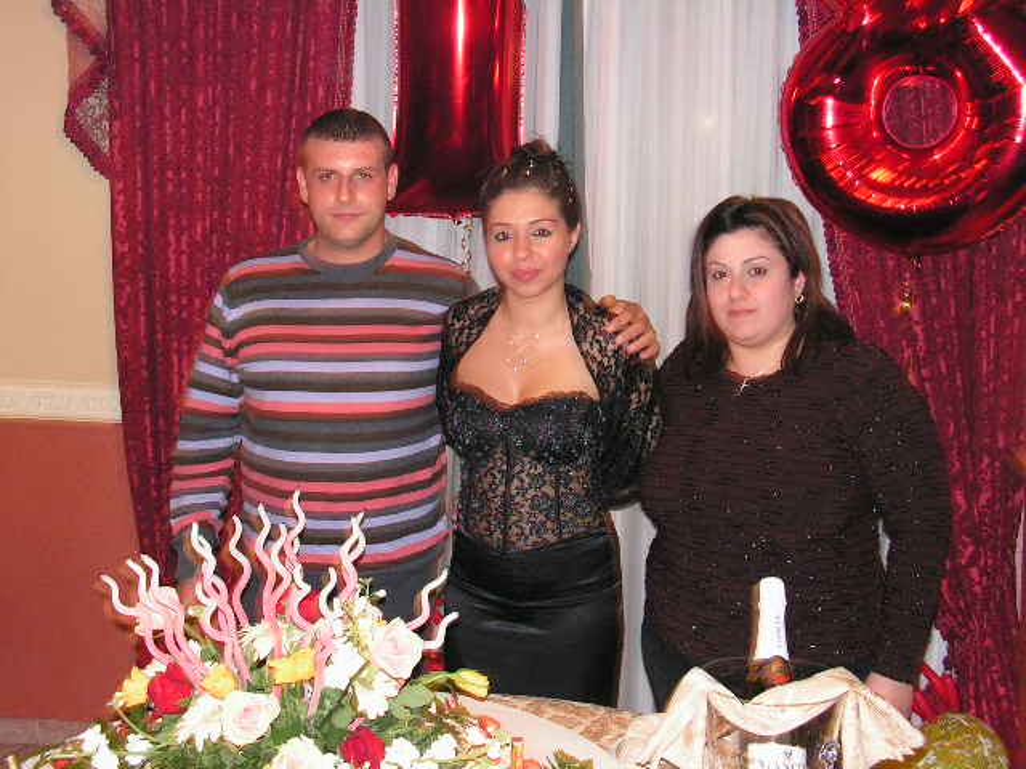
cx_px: 513
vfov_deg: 31.5
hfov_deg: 41.2
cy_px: 384
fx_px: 1363
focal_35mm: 46
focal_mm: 7.8
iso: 200
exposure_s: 1/40
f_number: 3.2
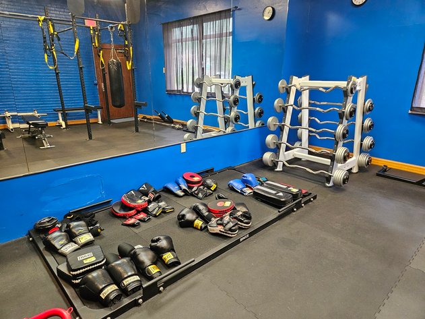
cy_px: 160
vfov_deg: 58.9
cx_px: 212
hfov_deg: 73.9
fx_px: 282
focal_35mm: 23
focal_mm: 5.4
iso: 800
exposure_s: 1/120
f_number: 1.8
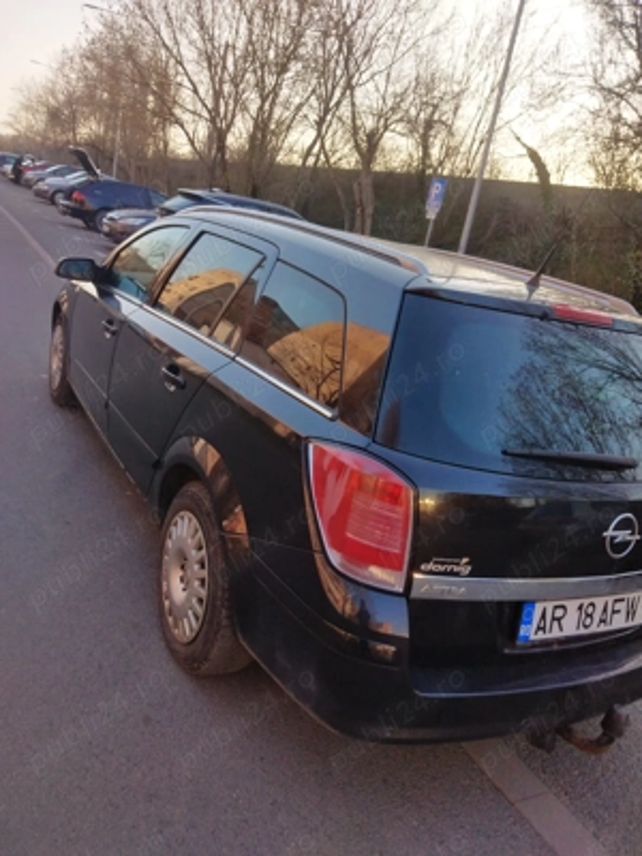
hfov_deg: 53.1
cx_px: 321
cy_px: 428
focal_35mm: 26
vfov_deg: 67.3
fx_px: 643
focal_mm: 3.6
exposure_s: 1/142
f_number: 1.8
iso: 100
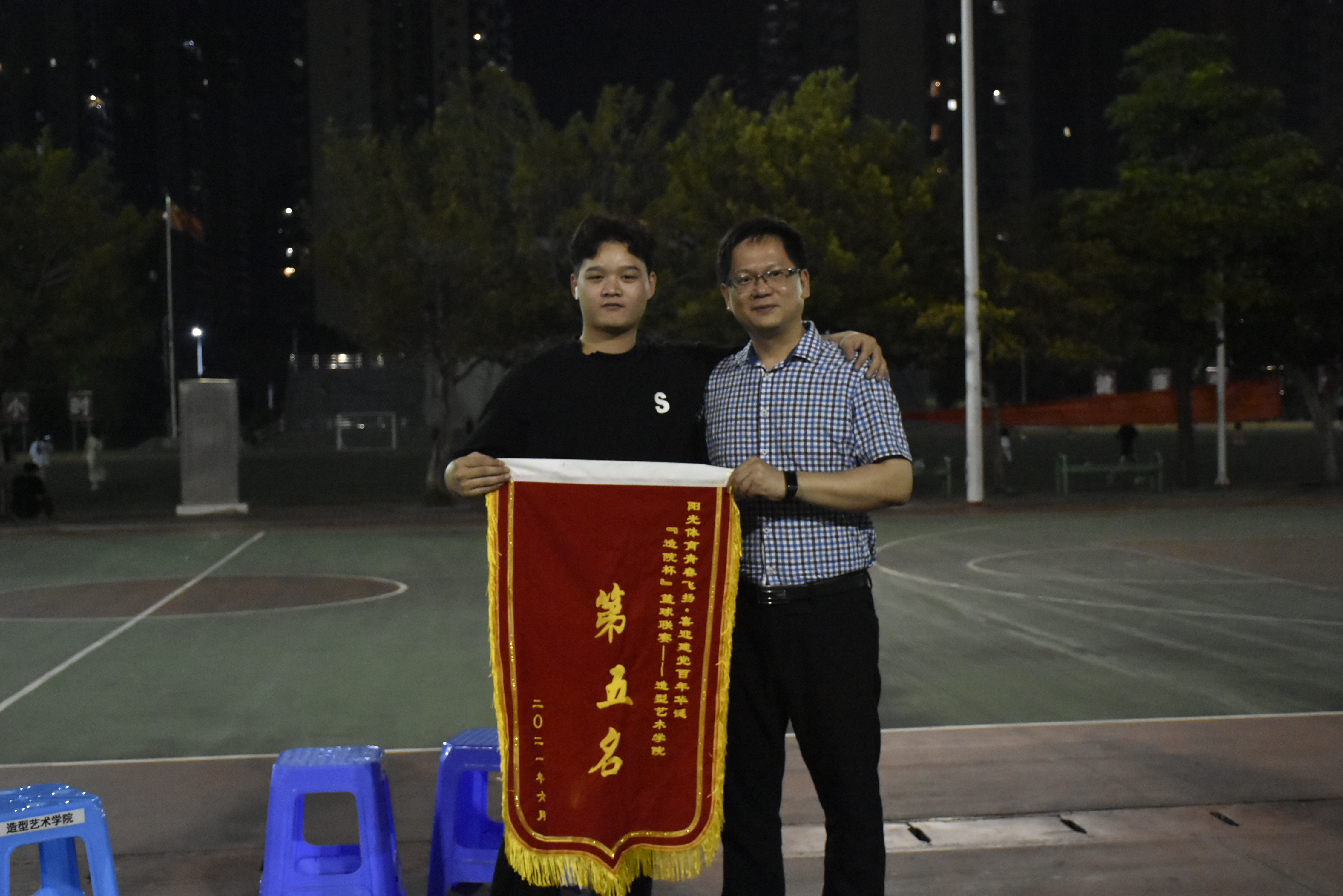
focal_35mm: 51
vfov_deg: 26.5
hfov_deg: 38.9
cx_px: 672
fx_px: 1903
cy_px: 448
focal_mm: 34
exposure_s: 1/200
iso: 8000
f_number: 4.2
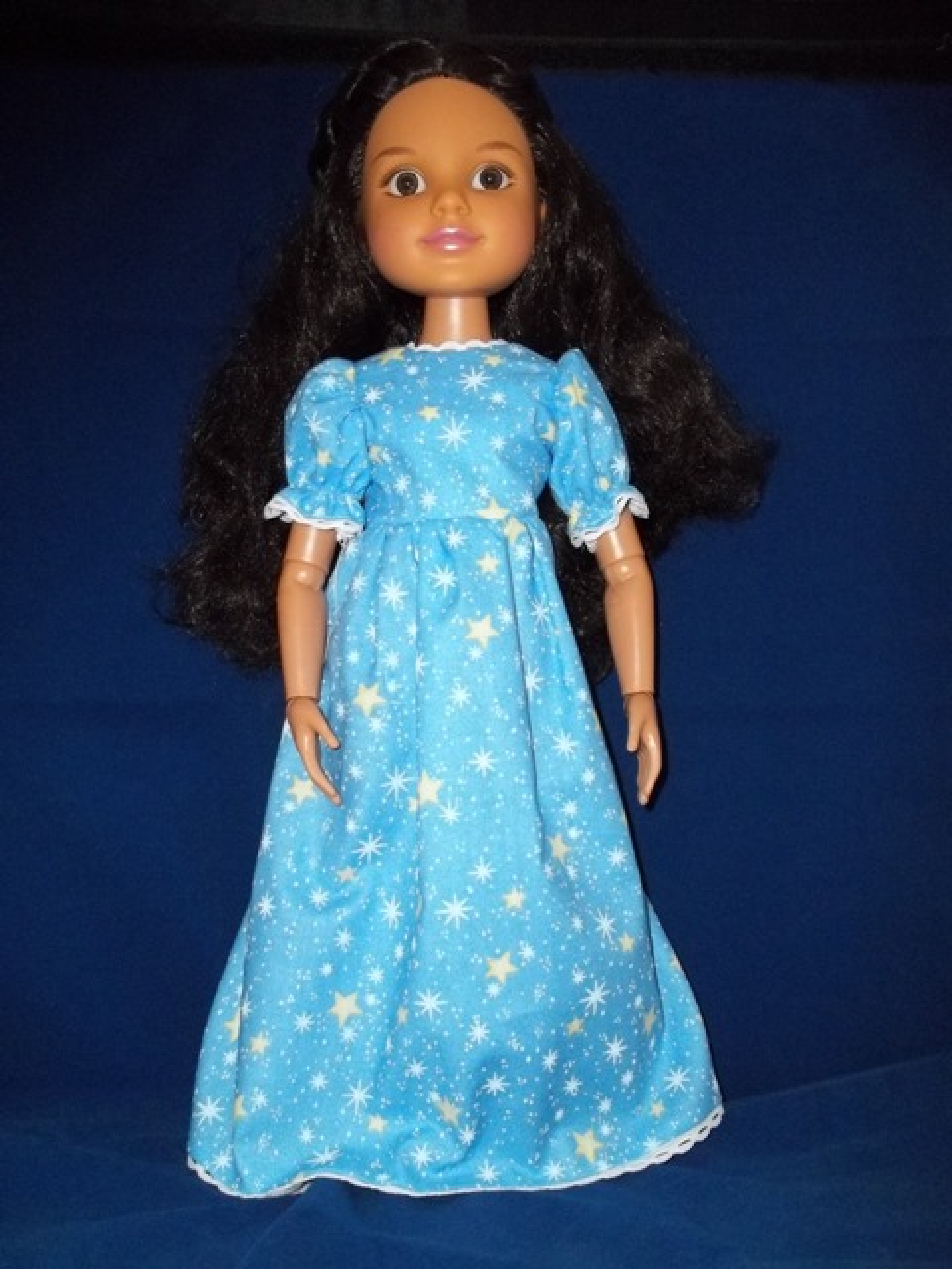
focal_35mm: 33
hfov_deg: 42.9
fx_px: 1210
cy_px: 634
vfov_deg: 55.4
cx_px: 476
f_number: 3.3
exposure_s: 1/30
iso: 250
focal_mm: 5.9
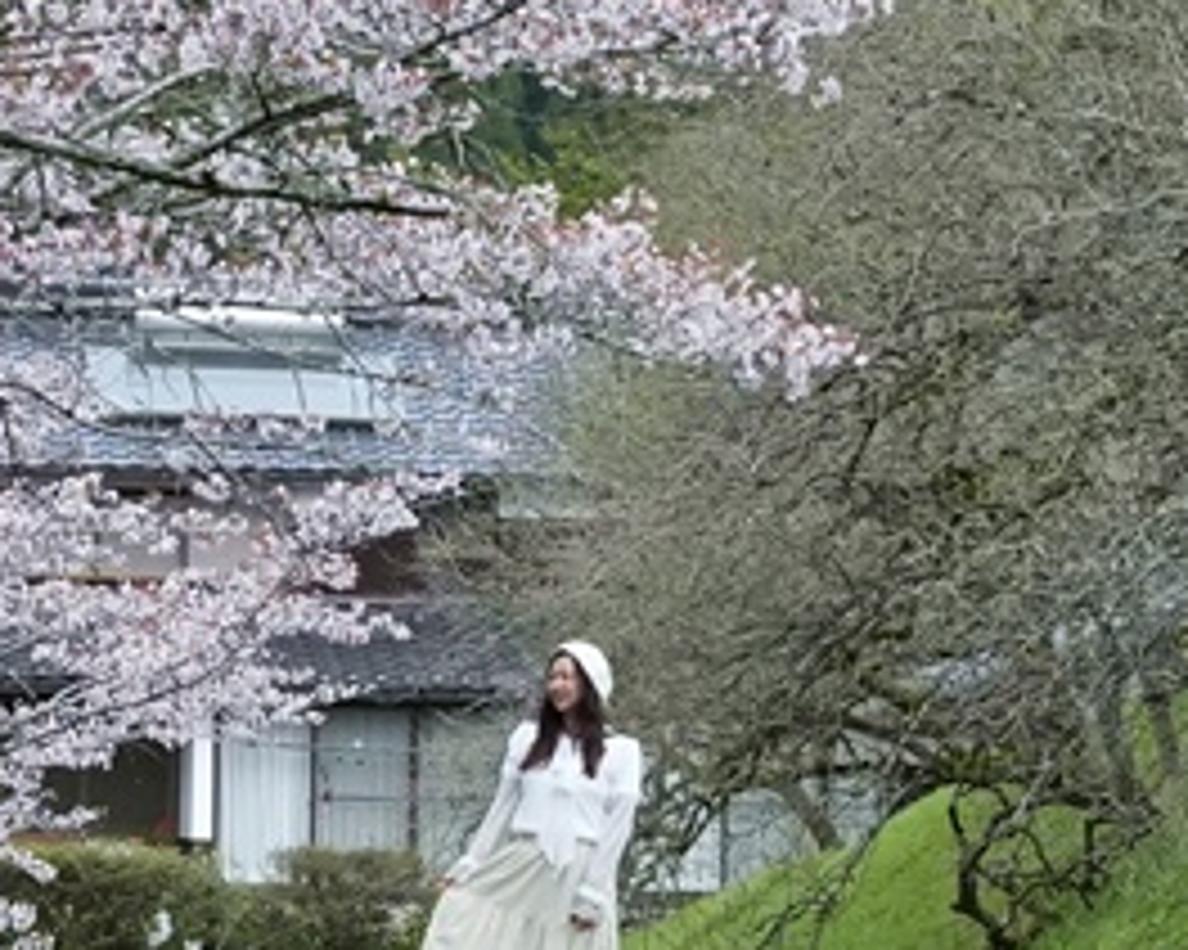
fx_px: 12794
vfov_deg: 4.2
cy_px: 597
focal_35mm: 364
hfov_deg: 5.3
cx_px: 274
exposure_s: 1/640
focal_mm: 67.1
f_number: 7.1
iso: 4000
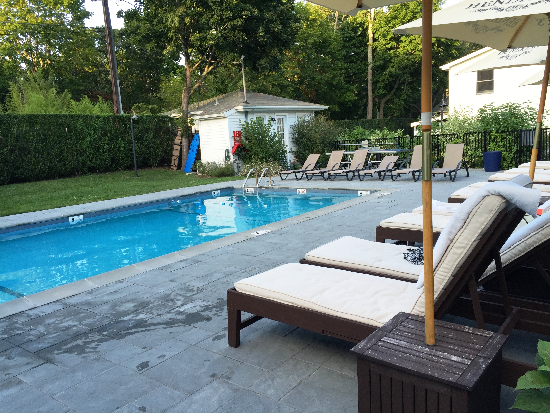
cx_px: 275
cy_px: 206
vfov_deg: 48.2
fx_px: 461
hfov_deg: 61.7
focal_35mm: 29
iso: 32
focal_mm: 4.15
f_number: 2.2
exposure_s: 1/120
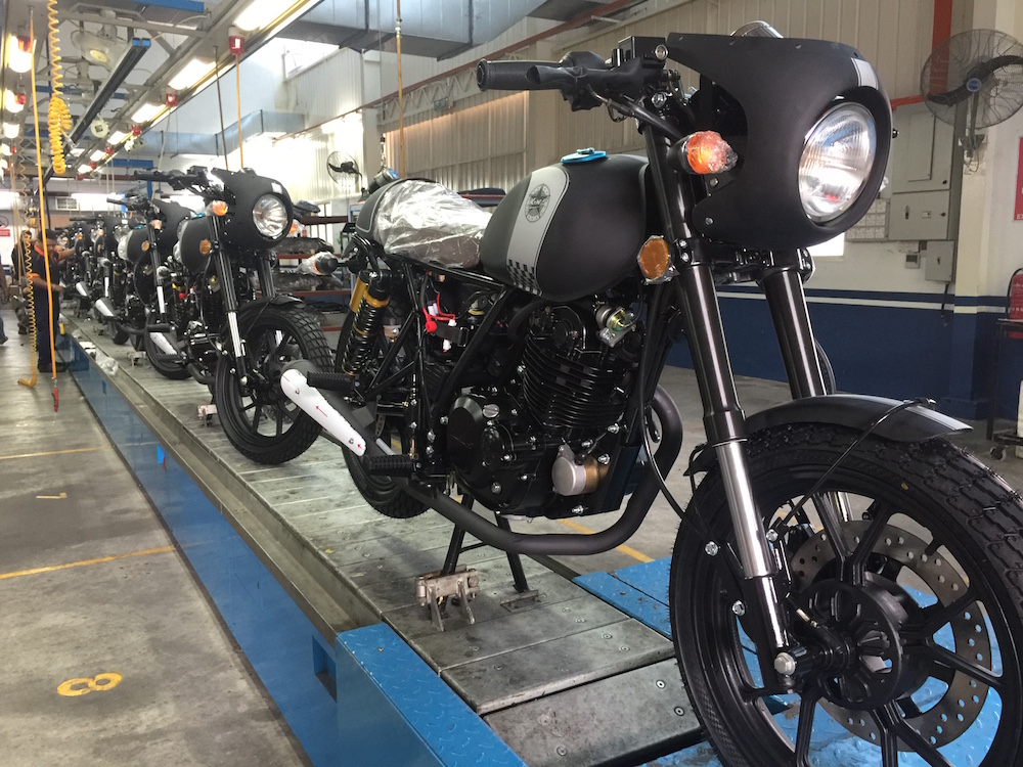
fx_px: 857
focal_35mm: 29
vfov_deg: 48.2
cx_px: 512
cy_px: 384
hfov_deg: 61.7
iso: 100
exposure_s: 1/17
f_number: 2.2
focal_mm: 4.15
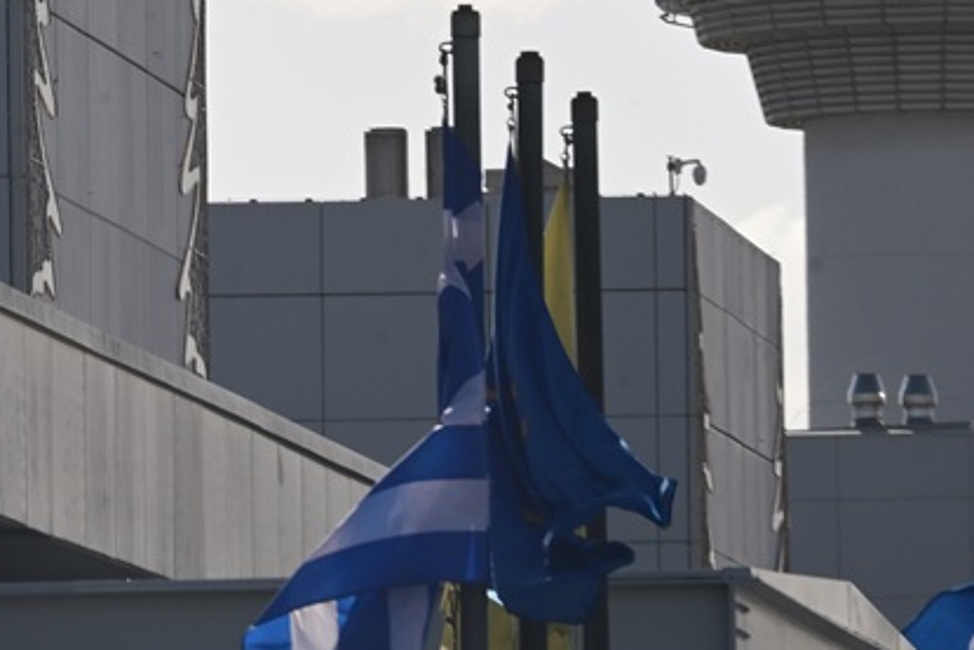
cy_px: -164
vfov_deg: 2.5
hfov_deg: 3.7
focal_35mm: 552
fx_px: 14939
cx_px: -49
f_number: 20
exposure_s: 1/250
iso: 200
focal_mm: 165
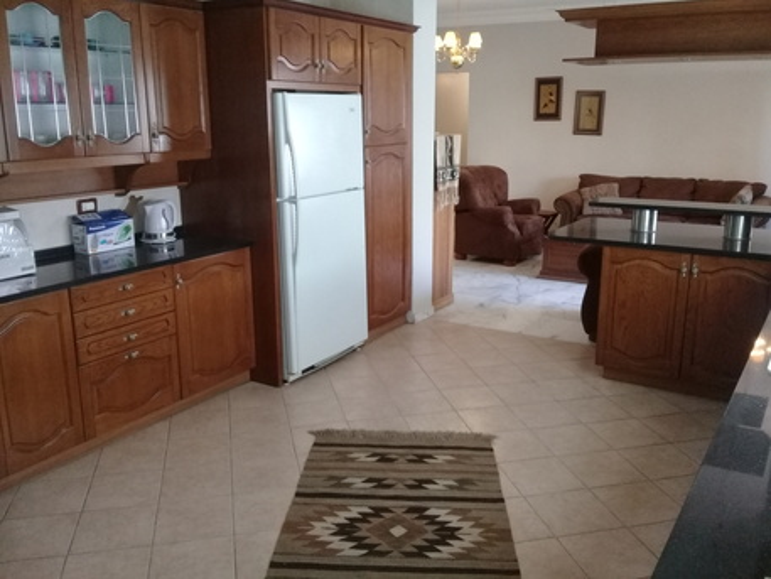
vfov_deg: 45.5
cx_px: 386
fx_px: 691
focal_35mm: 31
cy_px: 290
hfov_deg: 58.3
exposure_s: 1/17
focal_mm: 3.3
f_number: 2.2
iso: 250
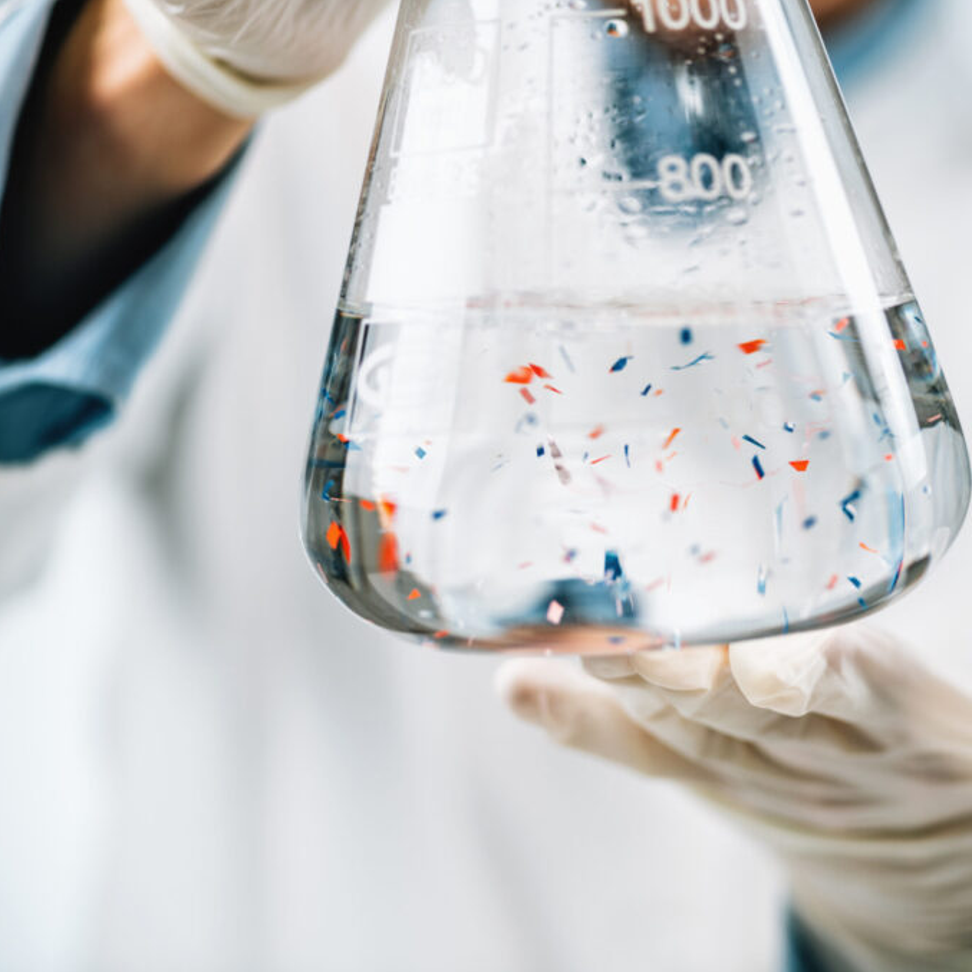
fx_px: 4289
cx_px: 650
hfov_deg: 12.9
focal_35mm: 135
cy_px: 487
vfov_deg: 12.9
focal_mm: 105
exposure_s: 1/160
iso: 64
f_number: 3
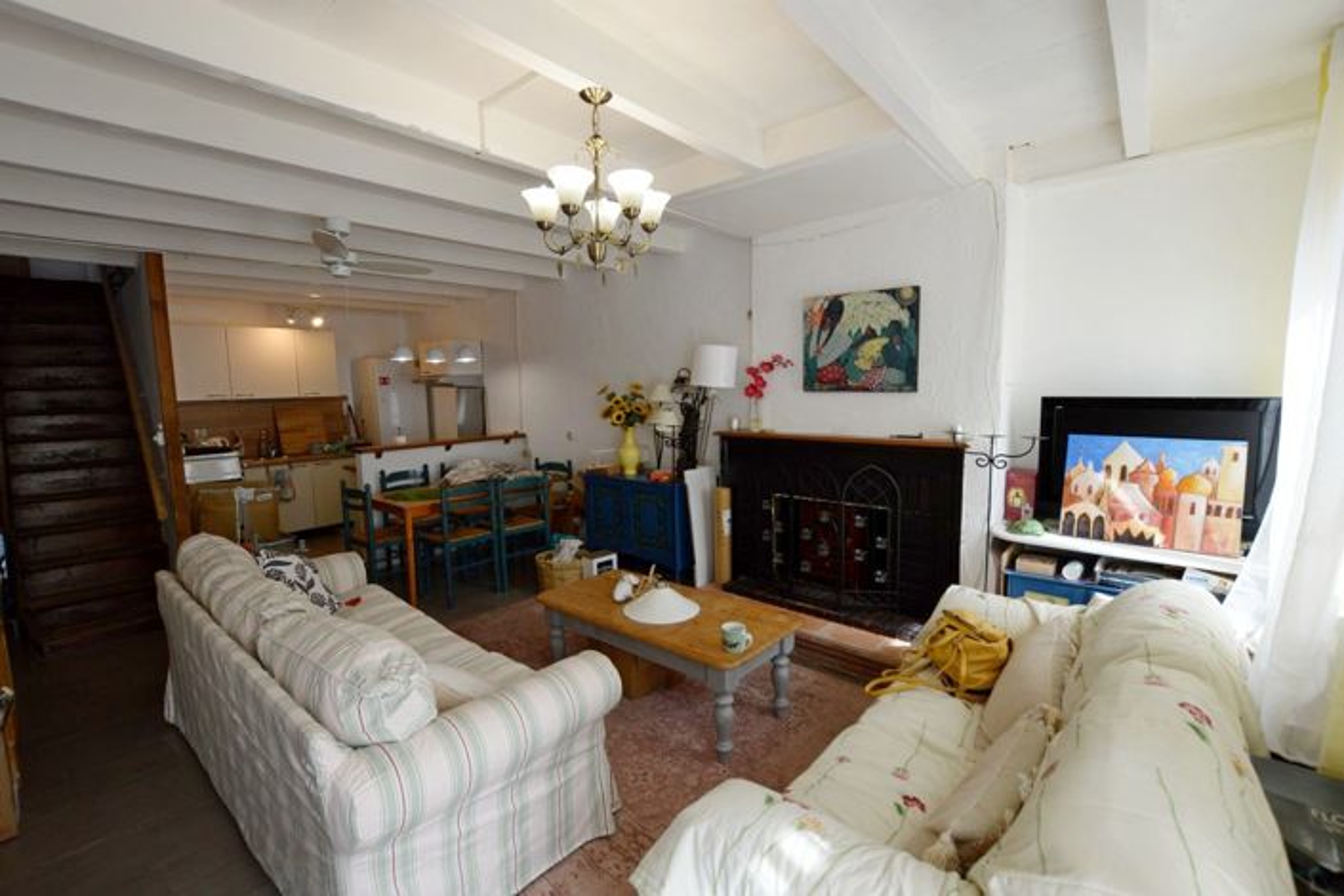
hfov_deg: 100.4
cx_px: 672
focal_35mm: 15
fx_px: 560
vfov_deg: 77.3
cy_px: 448
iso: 400
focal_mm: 10
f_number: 5.6
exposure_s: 1/125
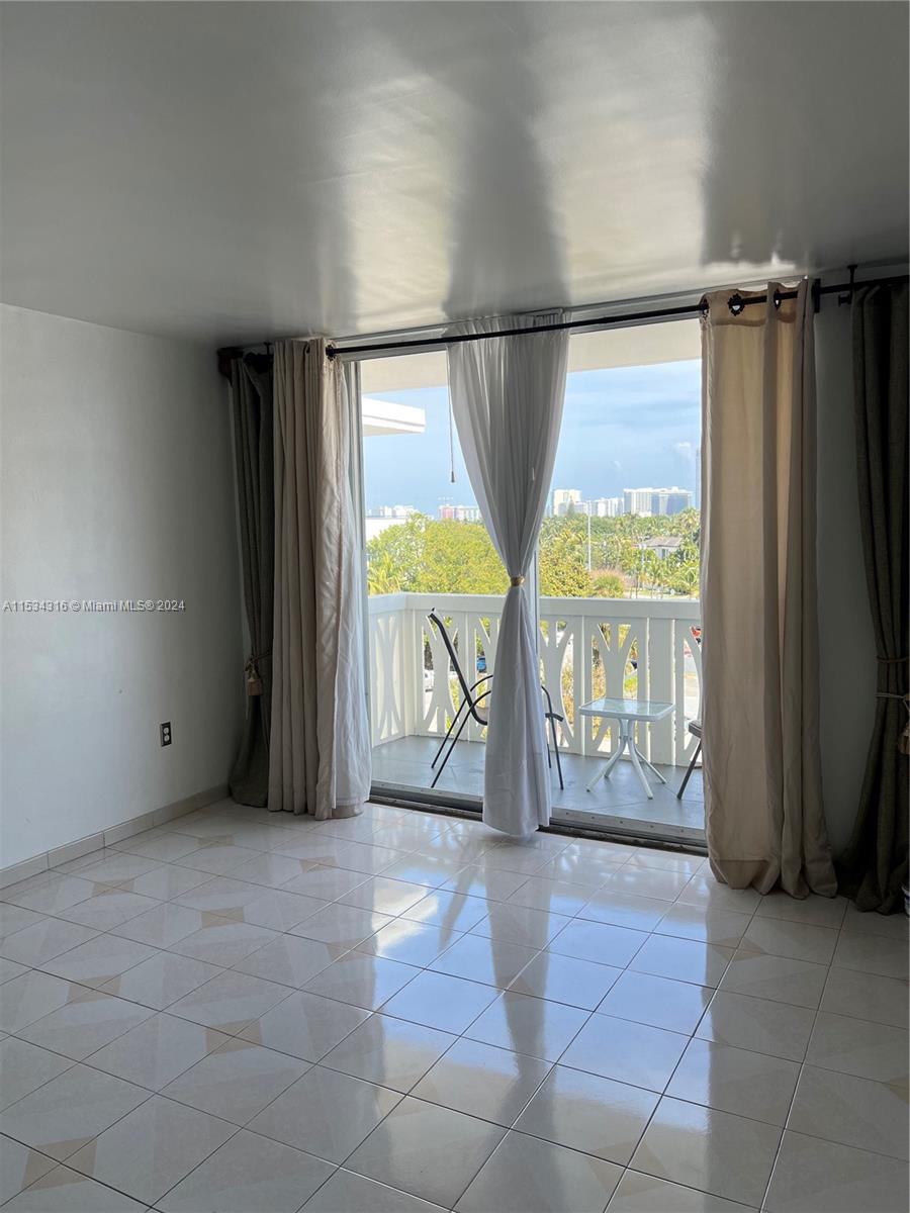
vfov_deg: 67.3
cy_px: 606
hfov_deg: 53.1
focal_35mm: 26
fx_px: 911
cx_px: 455
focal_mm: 5.7
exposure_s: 1/840
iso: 50
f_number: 1.5
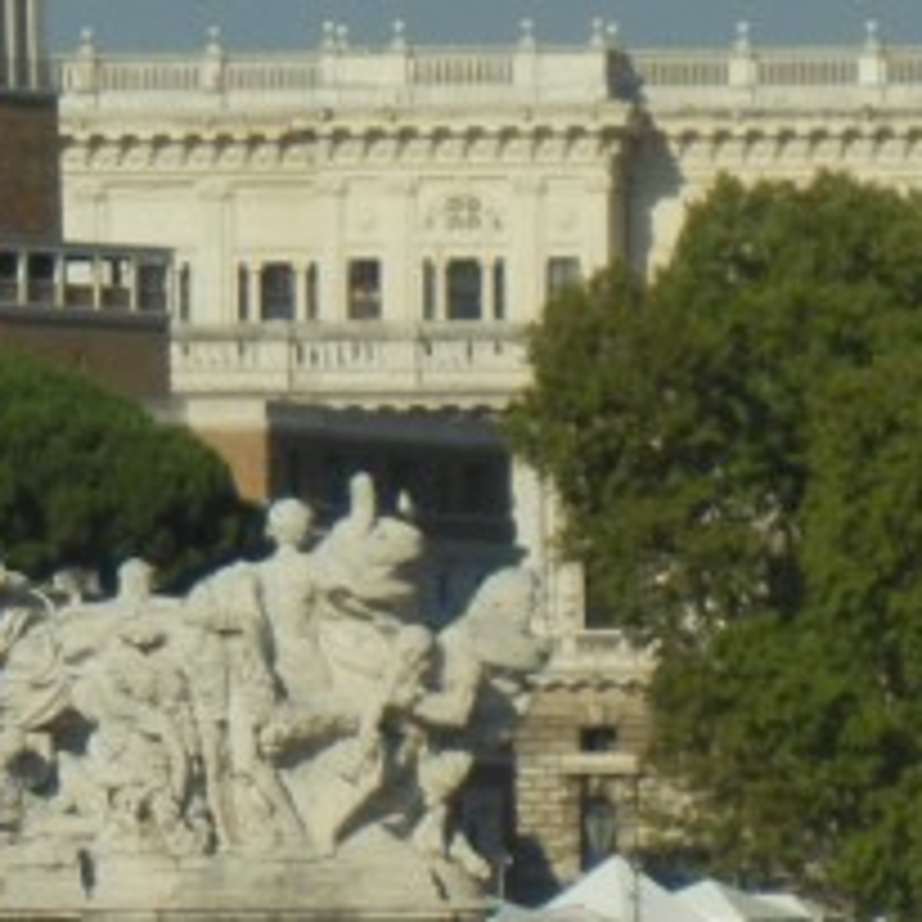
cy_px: 967
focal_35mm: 512
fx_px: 15429
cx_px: 657
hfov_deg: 3.4
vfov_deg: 3.4
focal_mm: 20.9
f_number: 9.2
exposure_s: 1/482
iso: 160
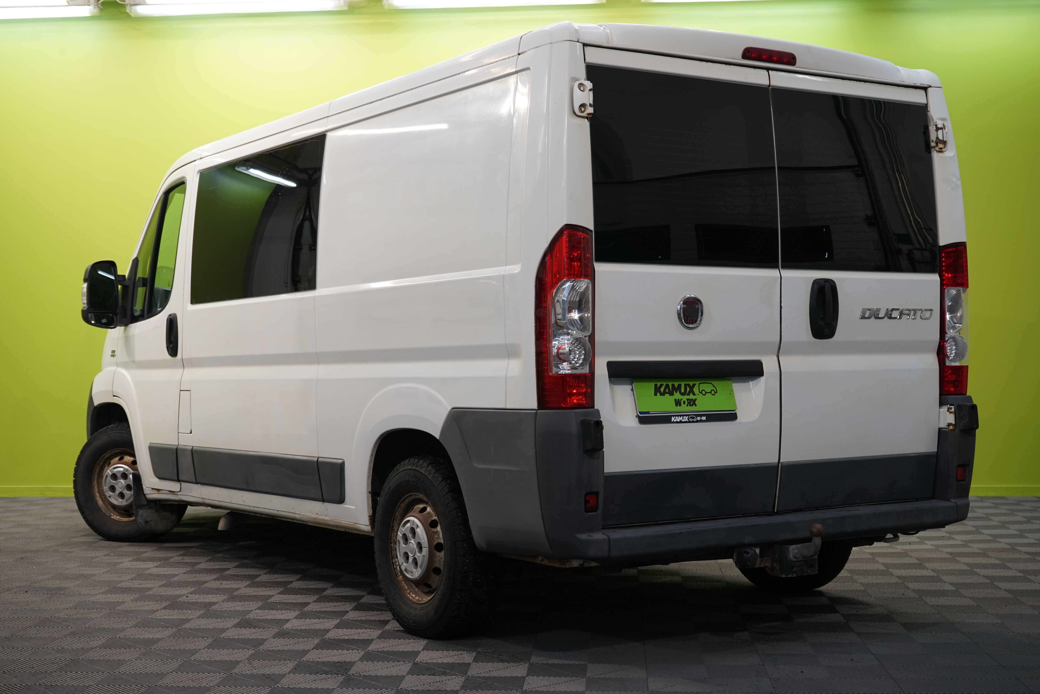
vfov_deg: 27.0
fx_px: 1444
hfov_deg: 39.6
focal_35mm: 50
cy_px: 347
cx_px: 520
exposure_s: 1/25
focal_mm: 50
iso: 500
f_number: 8
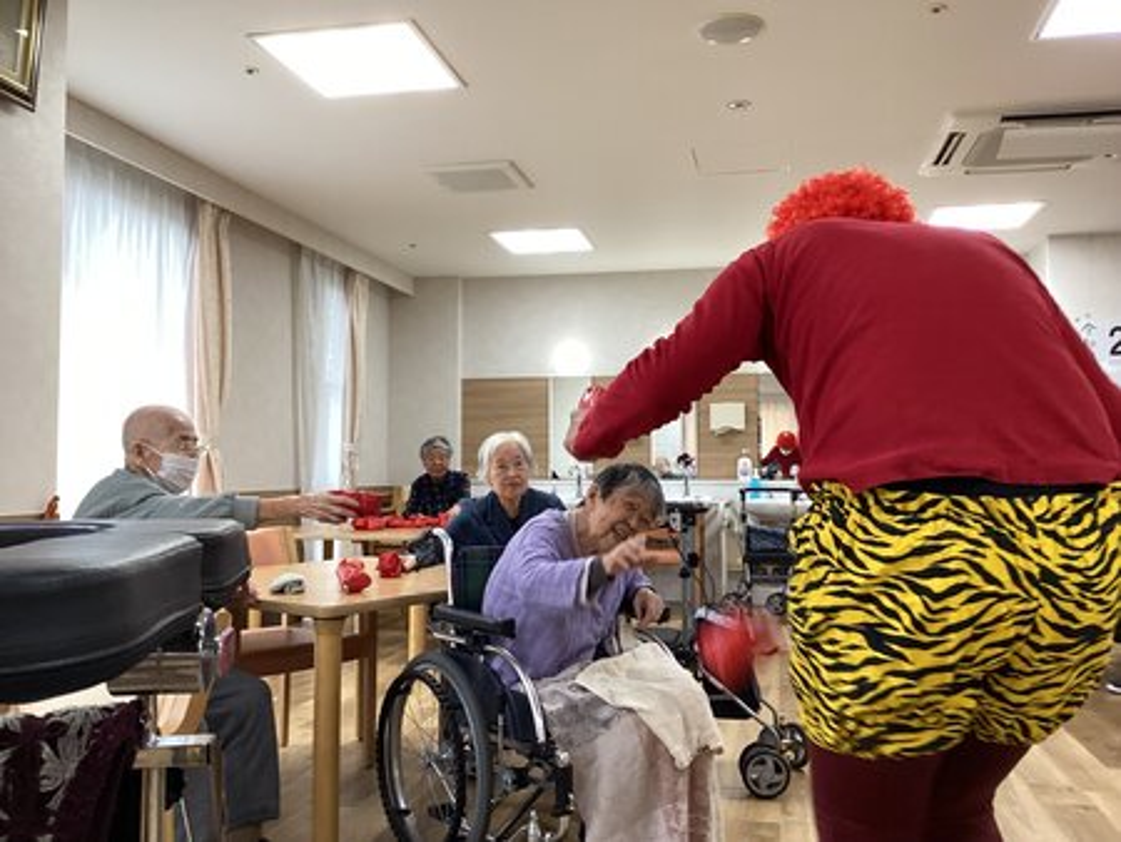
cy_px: 421
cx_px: 560
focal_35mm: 31
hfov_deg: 58.3
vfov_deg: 45.5
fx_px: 1004
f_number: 2.4
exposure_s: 1/50
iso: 125
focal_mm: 3.3
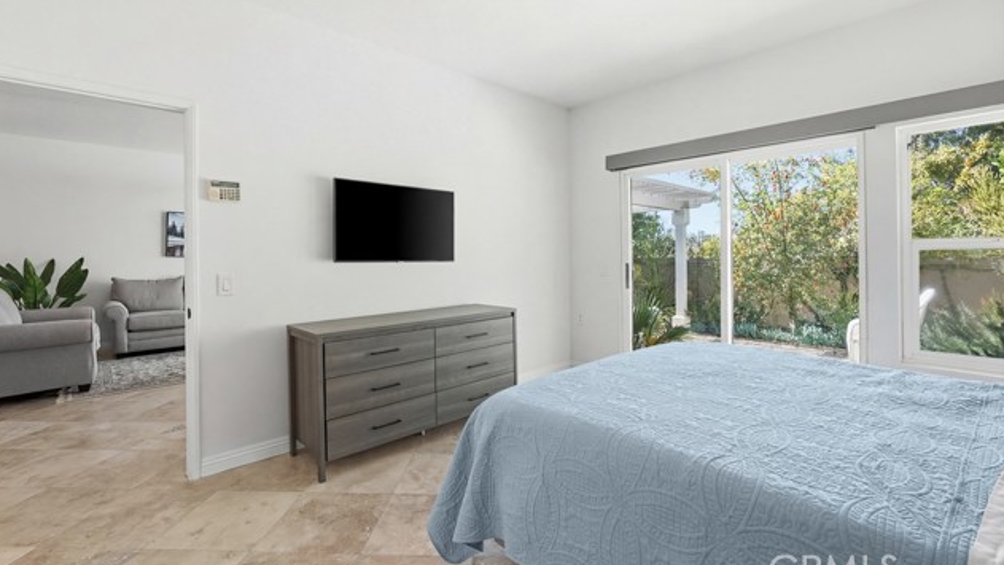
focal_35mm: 17
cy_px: 253
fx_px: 453
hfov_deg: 95.9
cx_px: 498
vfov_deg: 63.8
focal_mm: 16
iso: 320
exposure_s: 1/400
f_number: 8
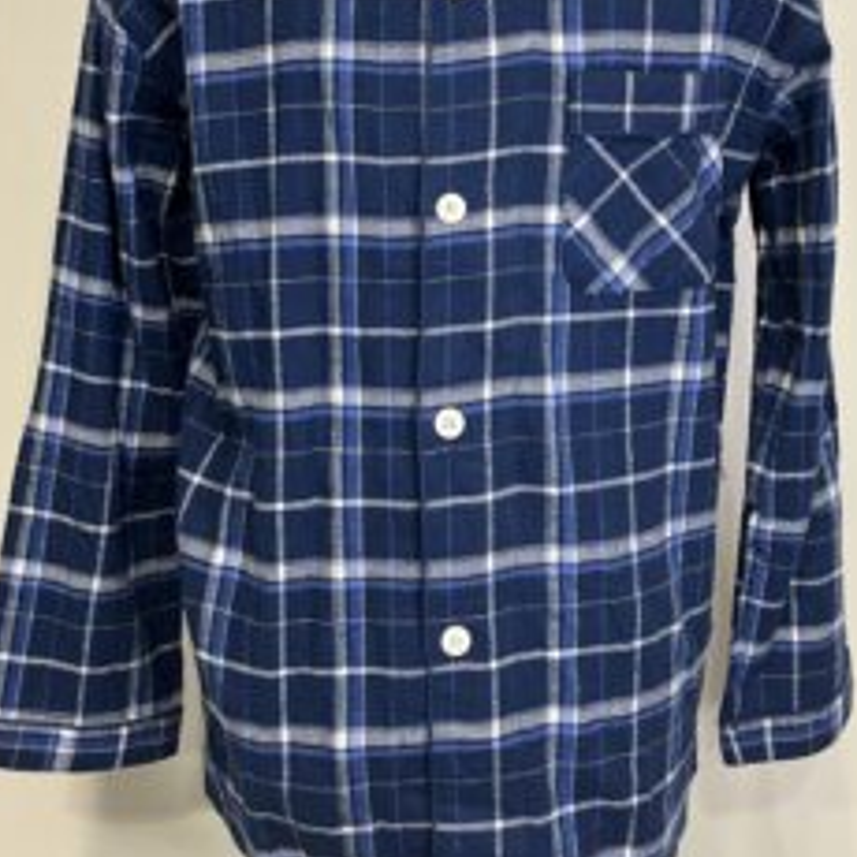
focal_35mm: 43
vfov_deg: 38.5
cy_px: 253
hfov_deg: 39.2
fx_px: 1204
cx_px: 455
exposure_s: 1/50
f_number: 1.8
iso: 160
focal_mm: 3.99
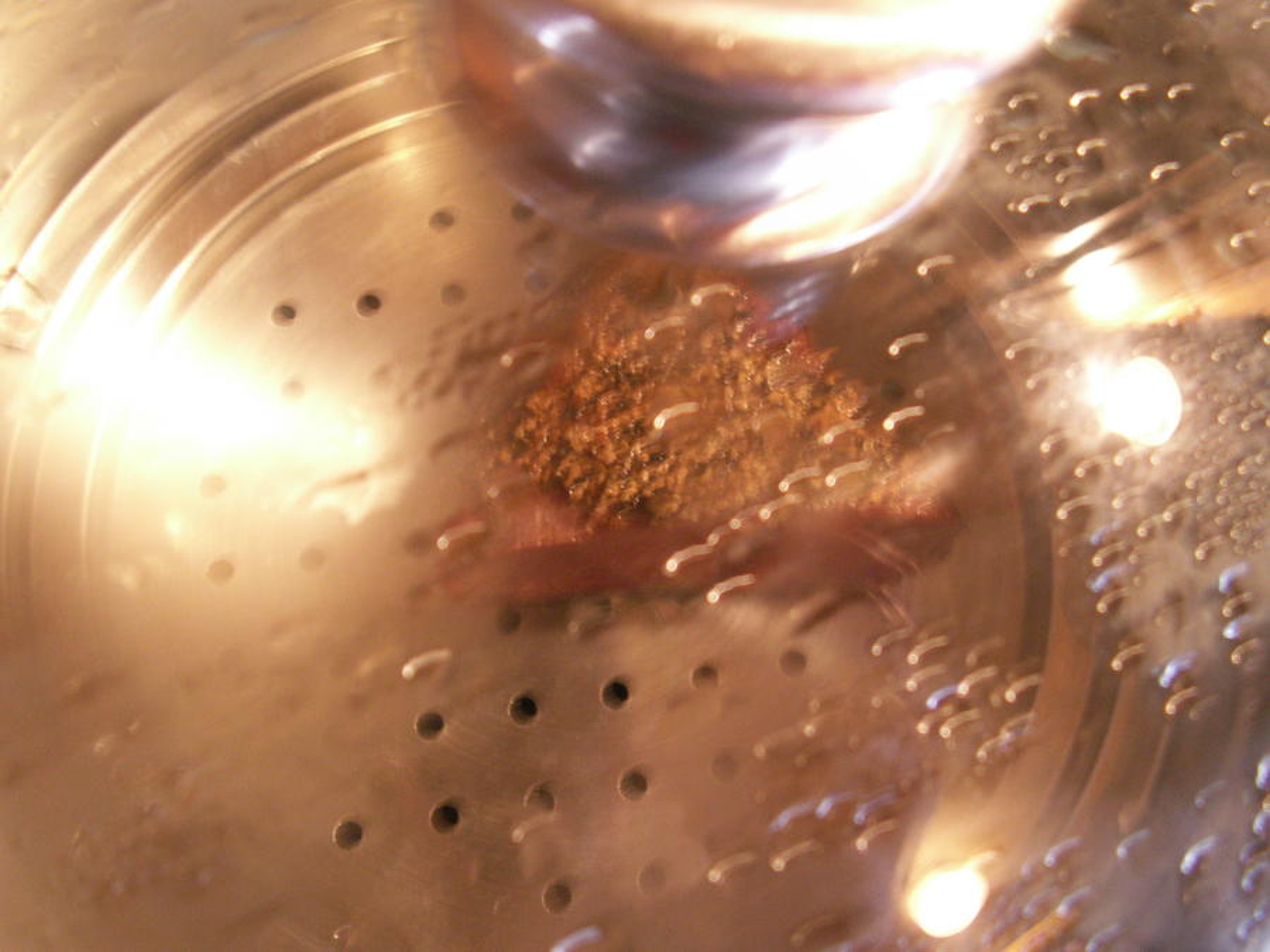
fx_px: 1284
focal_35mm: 35
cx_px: 635
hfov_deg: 52.6
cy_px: 476
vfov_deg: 40.7
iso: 160
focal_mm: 5.86
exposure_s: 1/1.67
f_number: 2.8
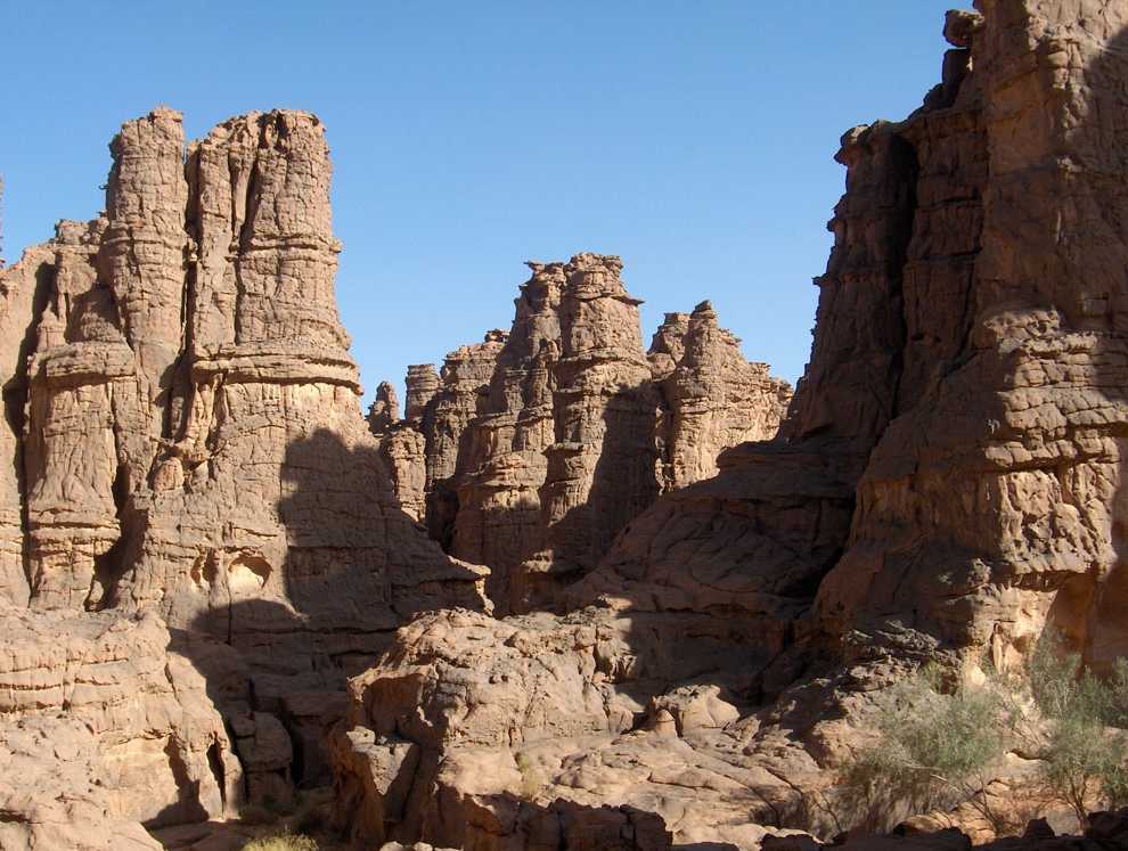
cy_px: 426
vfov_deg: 33.0
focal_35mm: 44
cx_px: 564
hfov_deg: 42.9
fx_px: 1437
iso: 100
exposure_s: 1/426
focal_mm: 9
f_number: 5
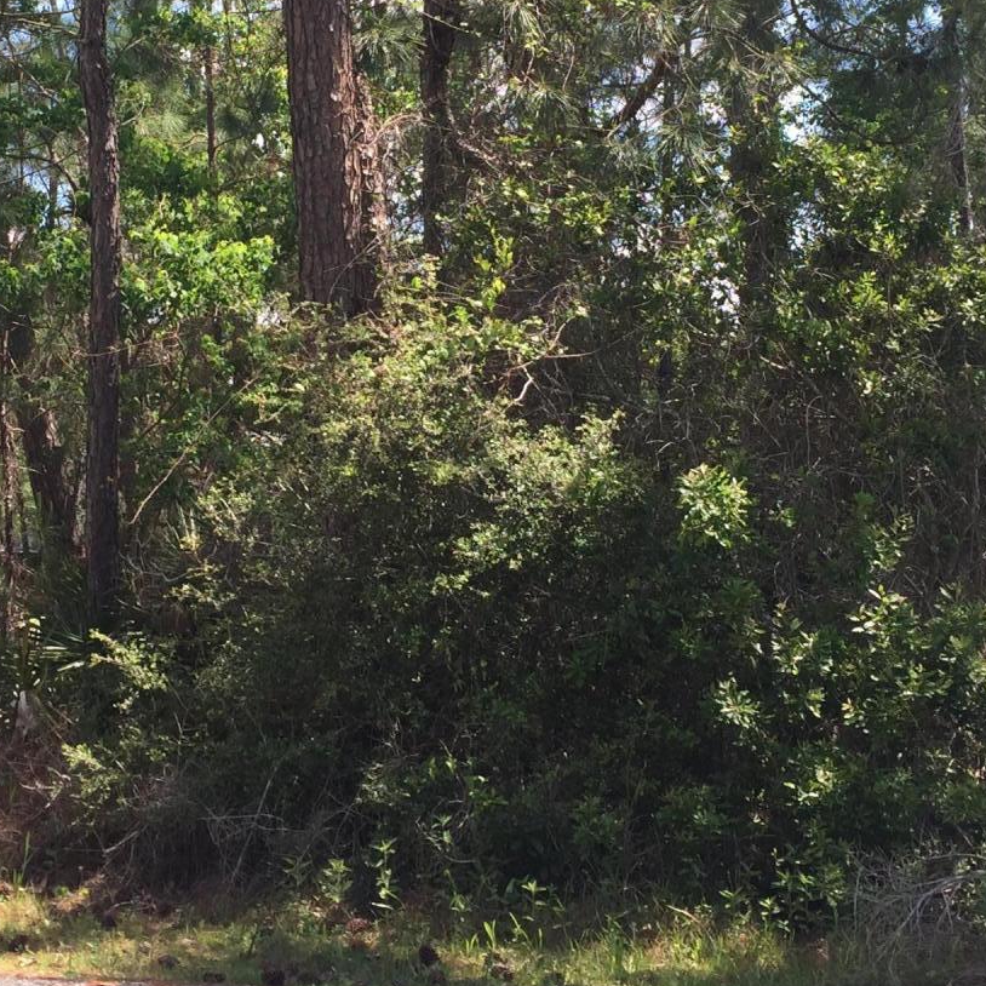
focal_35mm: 63
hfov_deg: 27.2
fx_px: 2030
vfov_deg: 26.9
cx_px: 362
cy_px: 241
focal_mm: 4.15
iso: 32
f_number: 2.2
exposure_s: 1/527
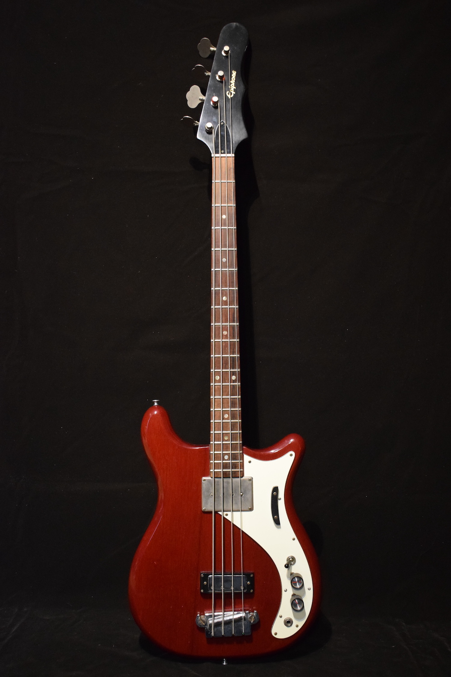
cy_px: 338
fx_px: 761
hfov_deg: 33.0
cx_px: 226
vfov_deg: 47.9
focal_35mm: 40
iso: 3200
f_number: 4
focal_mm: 27
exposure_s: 1/25
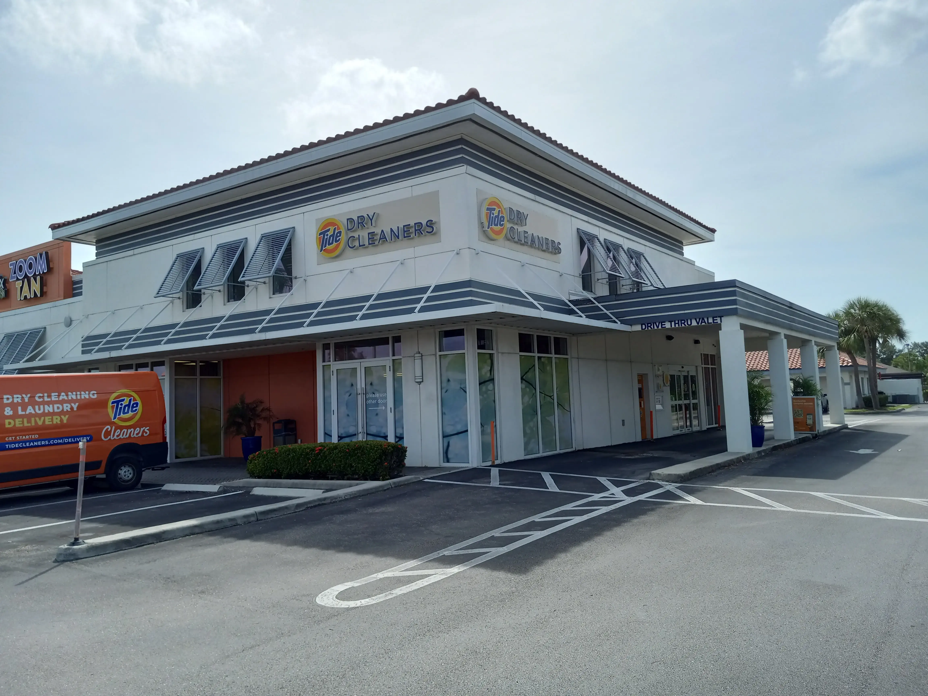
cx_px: 464
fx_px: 724
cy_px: 348
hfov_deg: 65.3
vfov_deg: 51.4
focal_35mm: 27
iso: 40
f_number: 1.8
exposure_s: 1/1486
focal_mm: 3.94
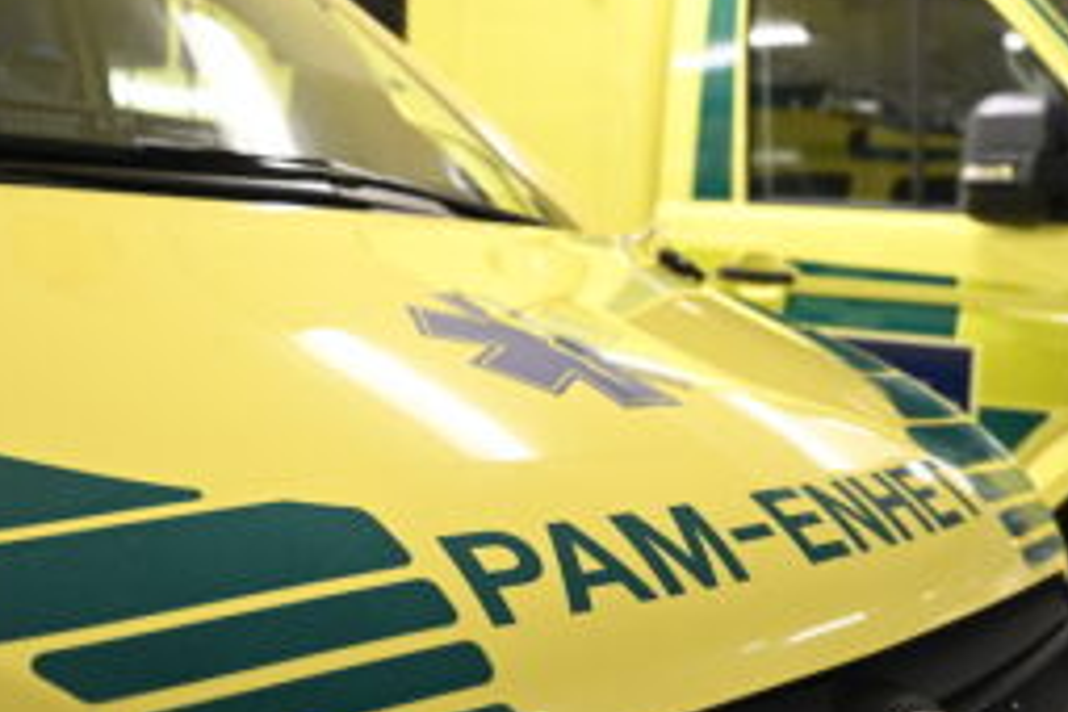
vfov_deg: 25.5
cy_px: 427
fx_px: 1572
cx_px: 888
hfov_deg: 36.0
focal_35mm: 53
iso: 4000
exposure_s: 1/250
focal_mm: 30
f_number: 3.2
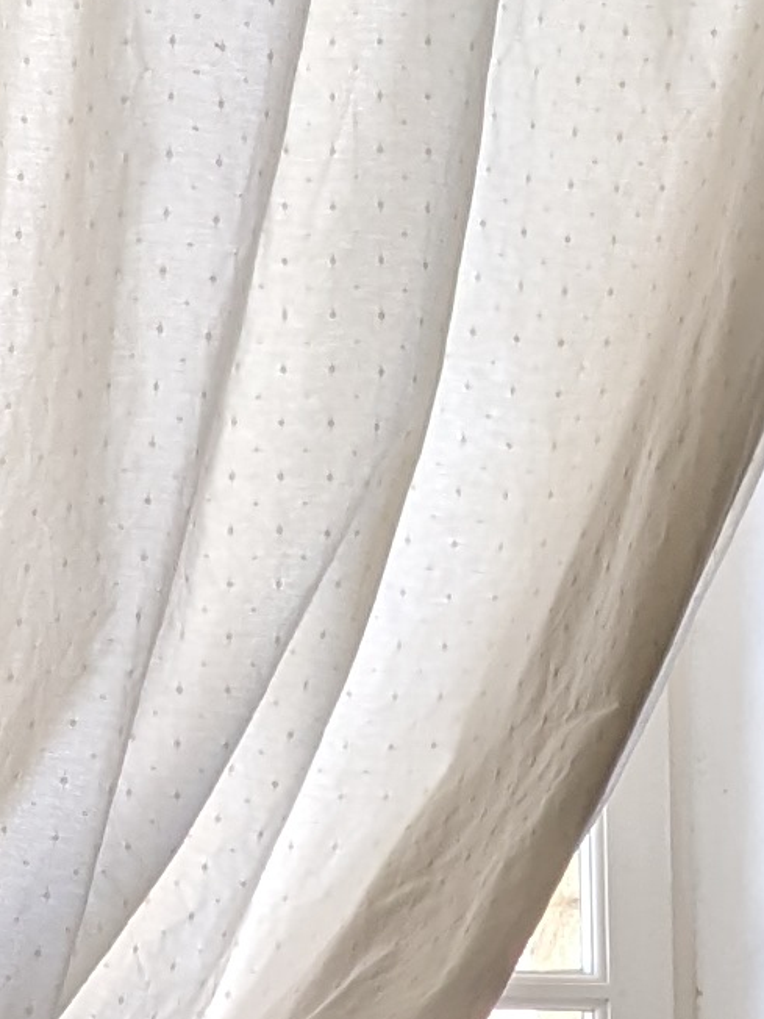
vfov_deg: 11.3
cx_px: 736
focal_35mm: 167
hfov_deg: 8.8
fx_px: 4914
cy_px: 1555
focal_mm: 4.38
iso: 54
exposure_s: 1/249
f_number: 1.73
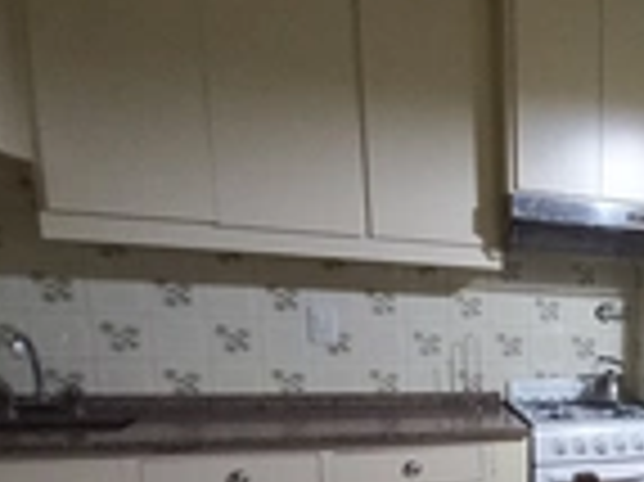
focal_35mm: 40
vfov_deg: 34.0
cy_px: 432
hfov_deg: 34.8
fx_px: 744
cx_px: 811
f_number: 2.2
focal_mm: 1.42
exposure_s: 1/14.3
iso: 400
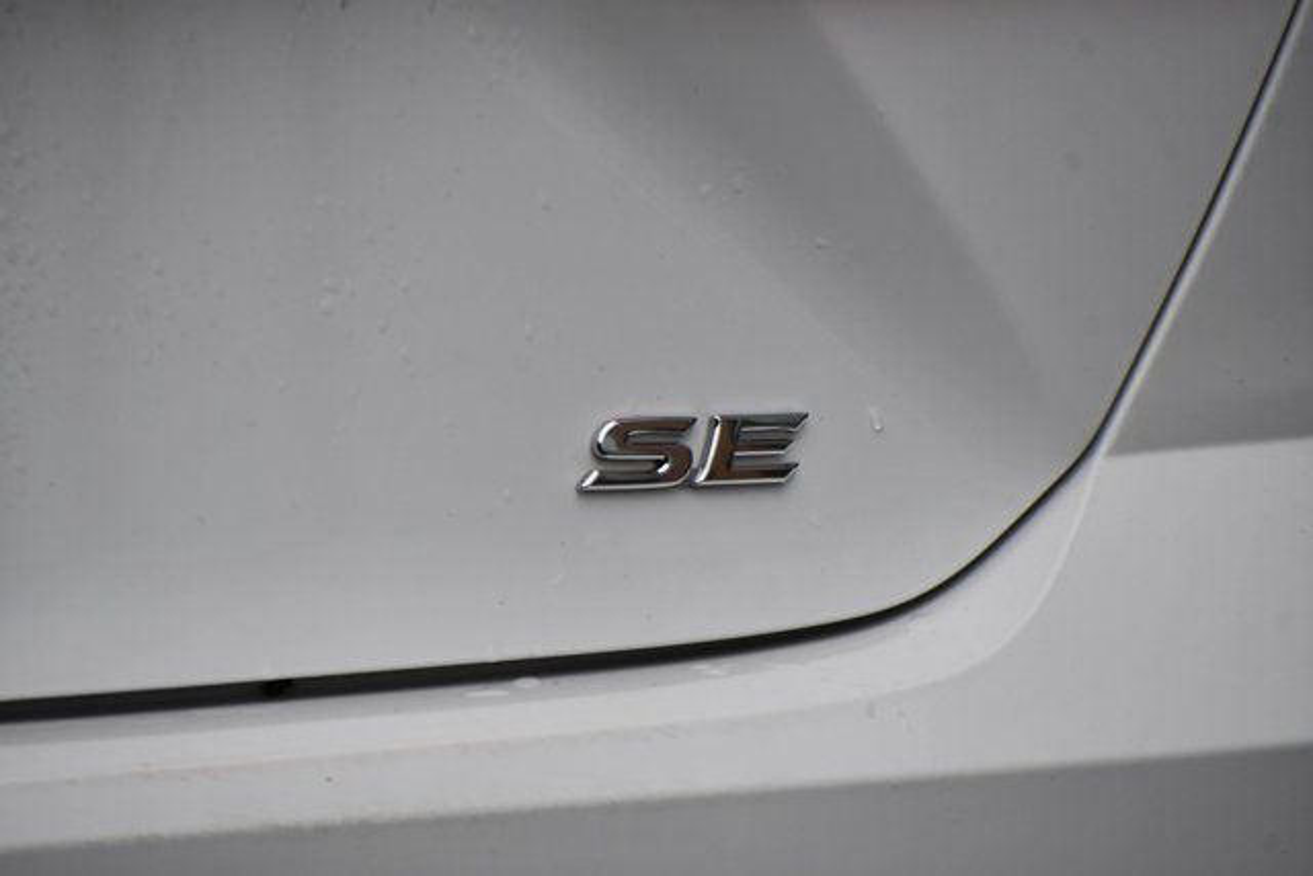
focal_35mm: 405
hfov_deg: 5.1
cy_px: 438
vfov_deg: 3.4
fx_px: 14774
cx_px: 656
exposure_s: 1/500
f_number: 6
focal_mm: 270
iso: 280
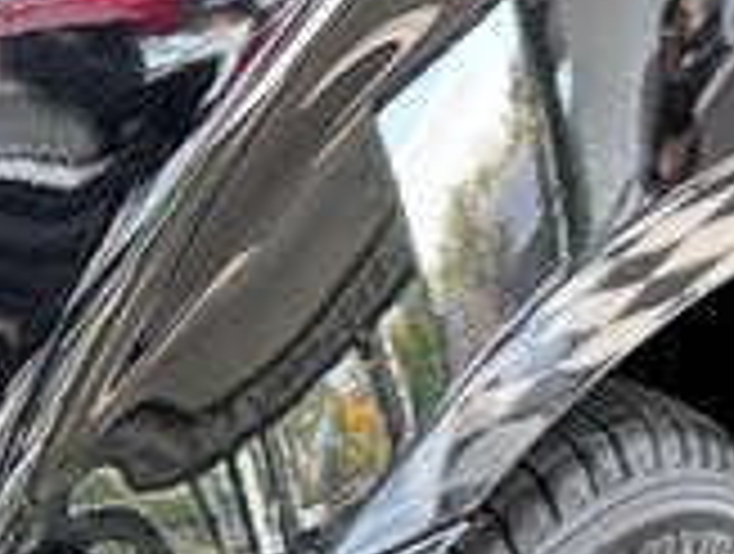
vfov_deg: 7.9
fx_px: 3995
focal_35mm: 188
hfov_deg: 9.9
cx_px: -617
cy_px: 577
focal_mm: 6.76
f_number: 1.78
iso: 200
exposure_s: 1/120
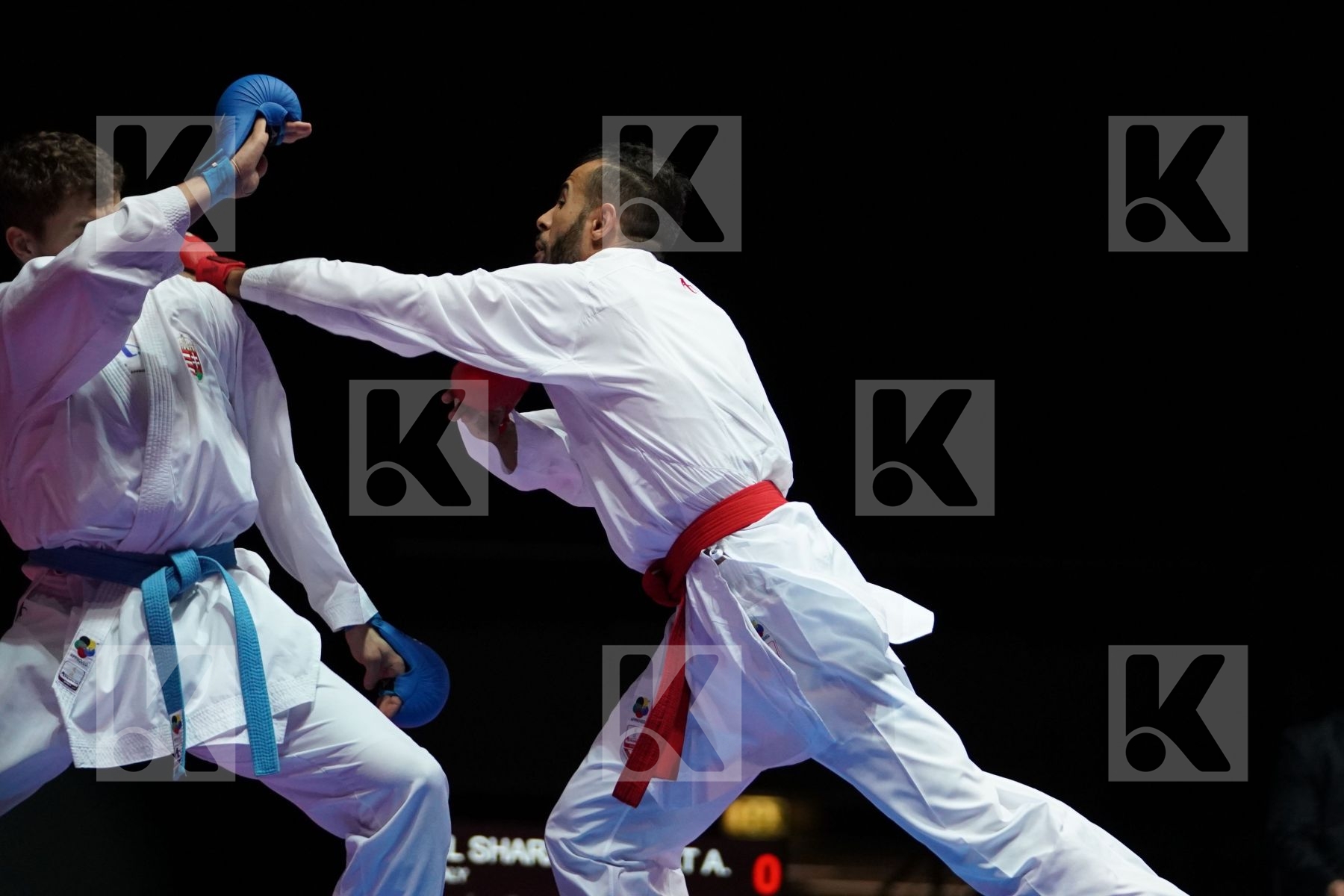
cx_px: 672
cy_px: 448
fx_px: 6645
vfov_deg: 7.7
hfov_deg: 11.5
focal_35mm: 178
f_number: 2.8
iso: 3200
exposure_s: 1/1000
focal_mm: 119
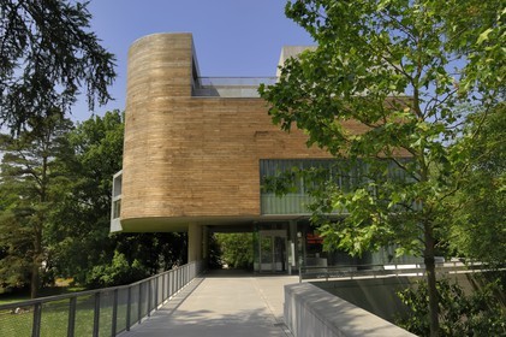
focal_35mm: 26
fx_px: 358
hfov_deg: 70.5
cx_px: 253
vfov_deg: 50.3
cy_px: 168
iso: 100
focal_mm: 17
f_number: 9.5
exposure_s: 1/160
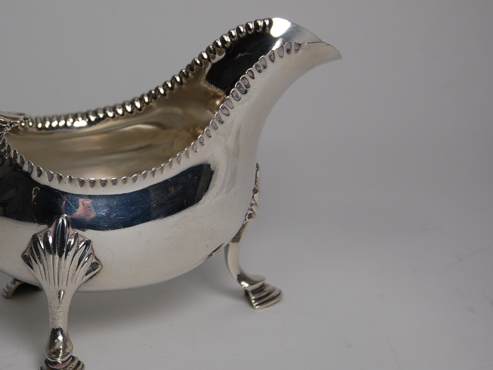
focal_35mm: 107
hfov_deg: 18.2
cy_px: 193
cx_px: 101
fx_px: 1524
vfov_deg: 13.8
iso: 250
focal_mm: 46
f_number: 5.6
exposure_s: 1/125
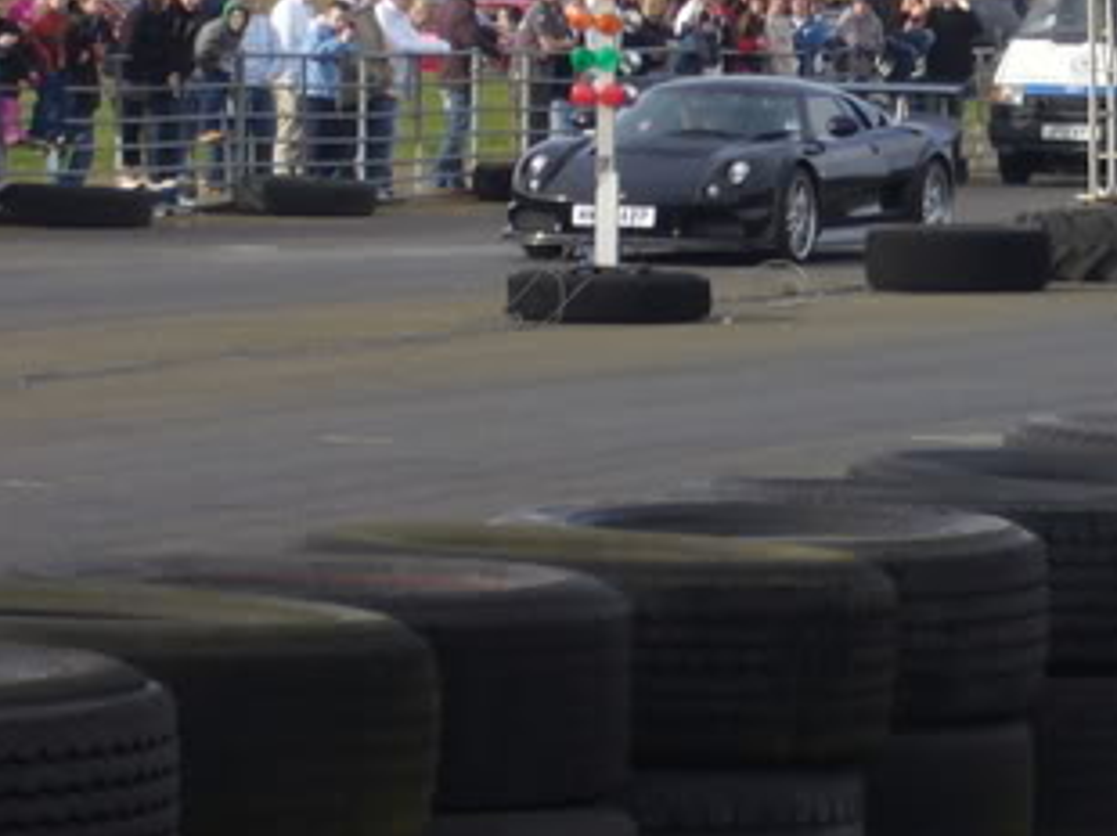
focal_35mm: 271
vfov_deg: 5.5
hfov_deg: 7.3
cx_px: 1200
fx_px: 8738
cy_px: 231
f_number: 5
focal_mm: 17.4
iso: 80
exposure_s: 1/200
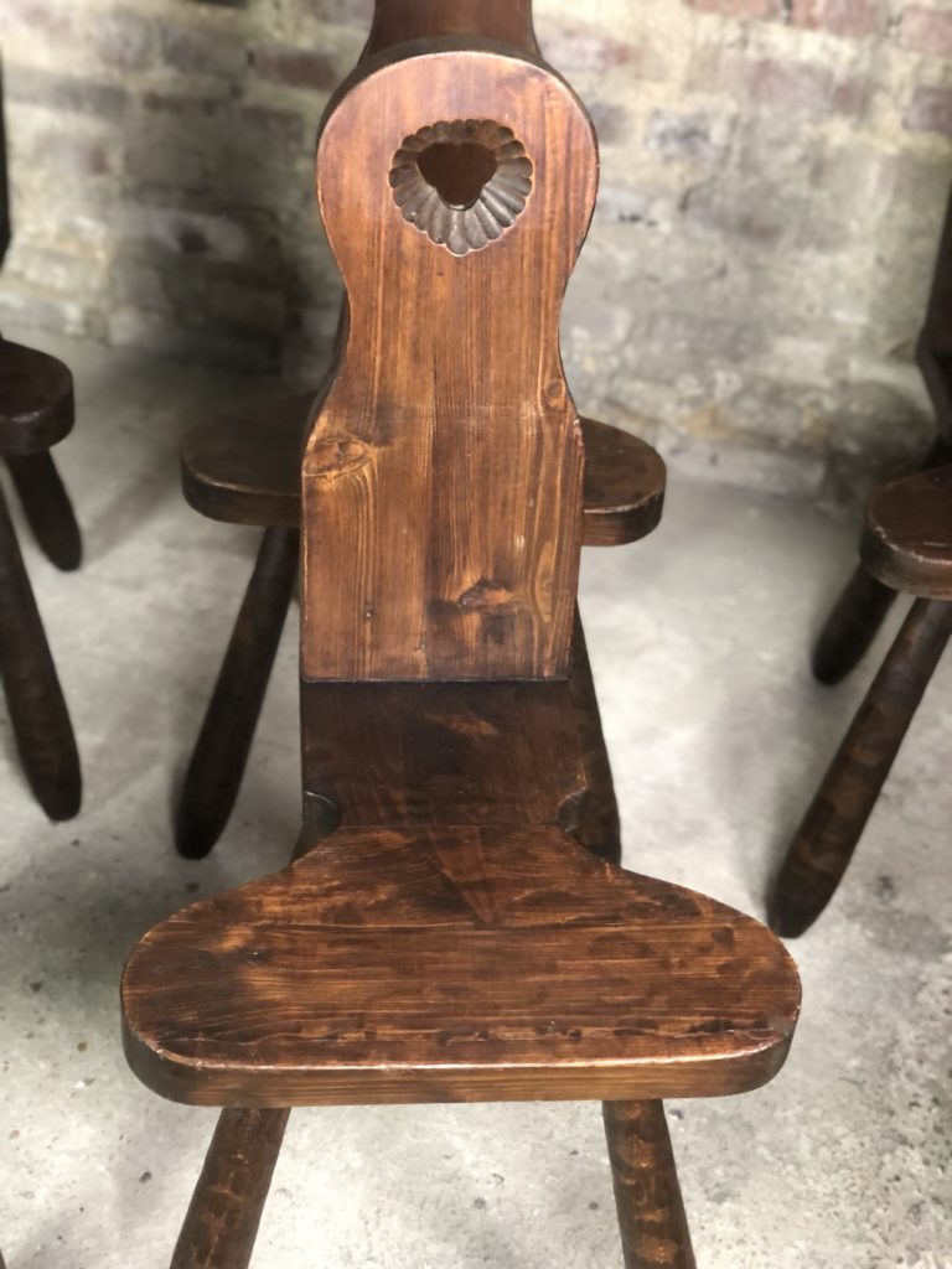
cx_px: 476
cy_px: 634
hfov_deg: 28.0
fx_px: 1907
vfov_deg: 36.8
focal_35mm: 52
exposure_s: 1/20
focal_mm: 6
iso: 160
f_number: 2.4
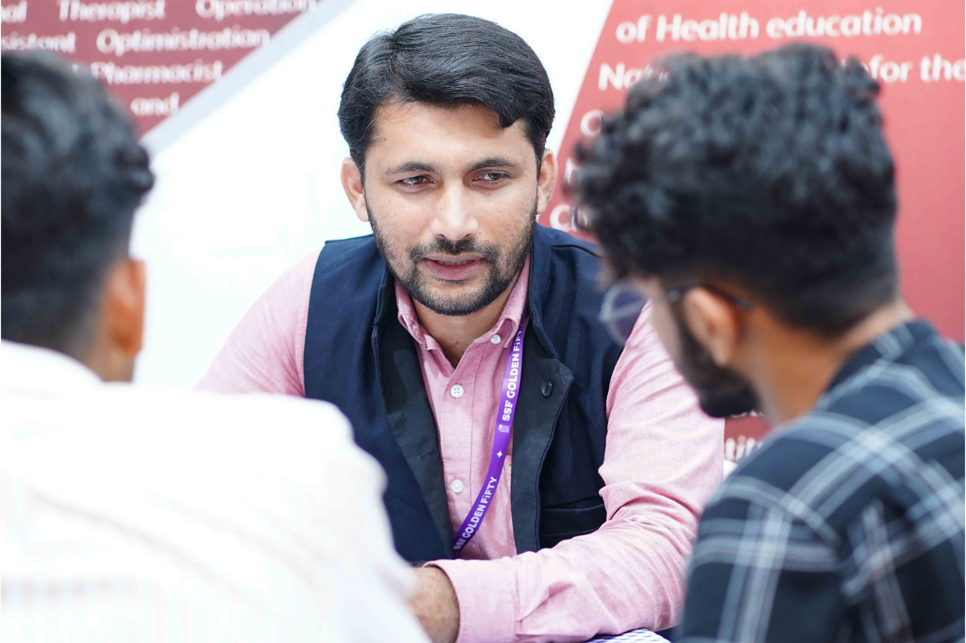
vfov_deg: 19.4
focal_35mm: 70
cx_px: 483
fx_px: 1877
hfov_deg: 28.9
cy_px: 322
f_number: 4.5
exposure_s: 1/100
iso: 2500
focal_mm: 70
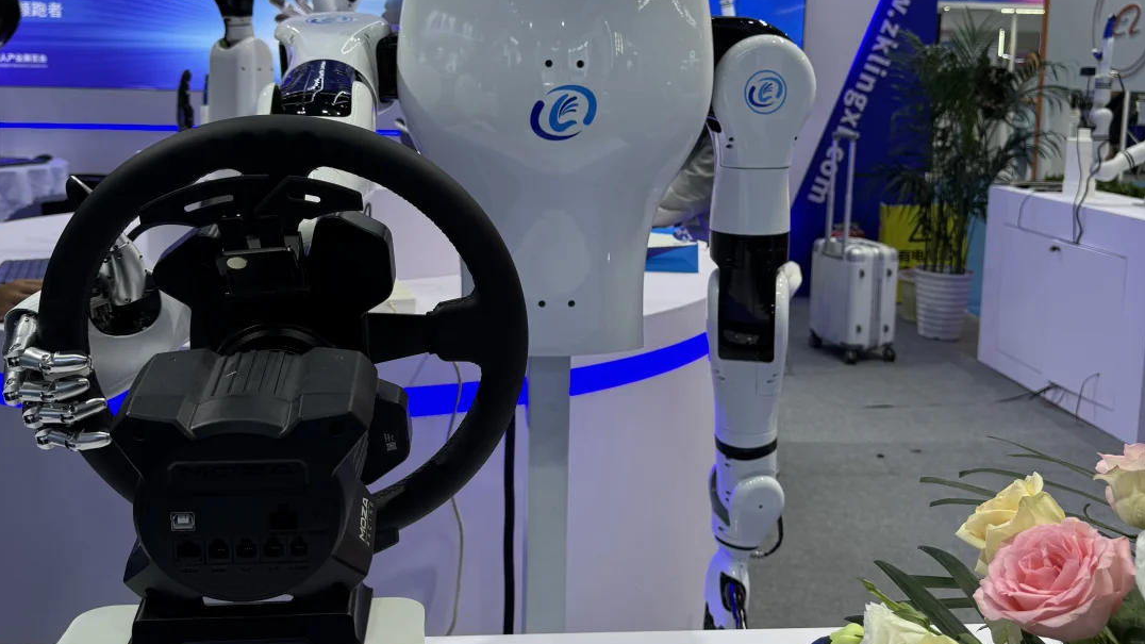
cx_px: 571
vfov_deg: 33.4
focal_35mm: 35
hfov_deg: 56.6
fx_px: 1063
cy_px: 209
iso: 64
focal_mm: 6.76
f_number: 1.78
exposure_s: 1/121
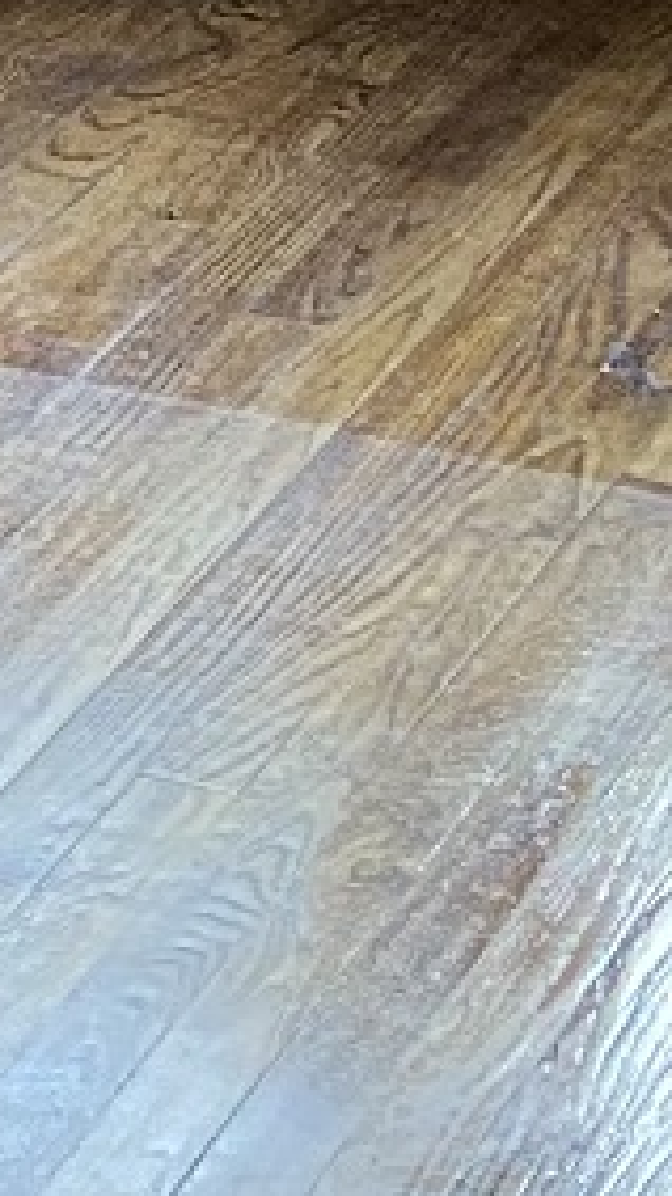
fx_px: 6405
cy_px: -892
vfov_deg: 10.1
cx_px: -1065
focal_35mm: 202
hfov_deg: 5.7
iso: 250
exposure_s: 1/60
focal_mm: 4.25
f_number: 1.8
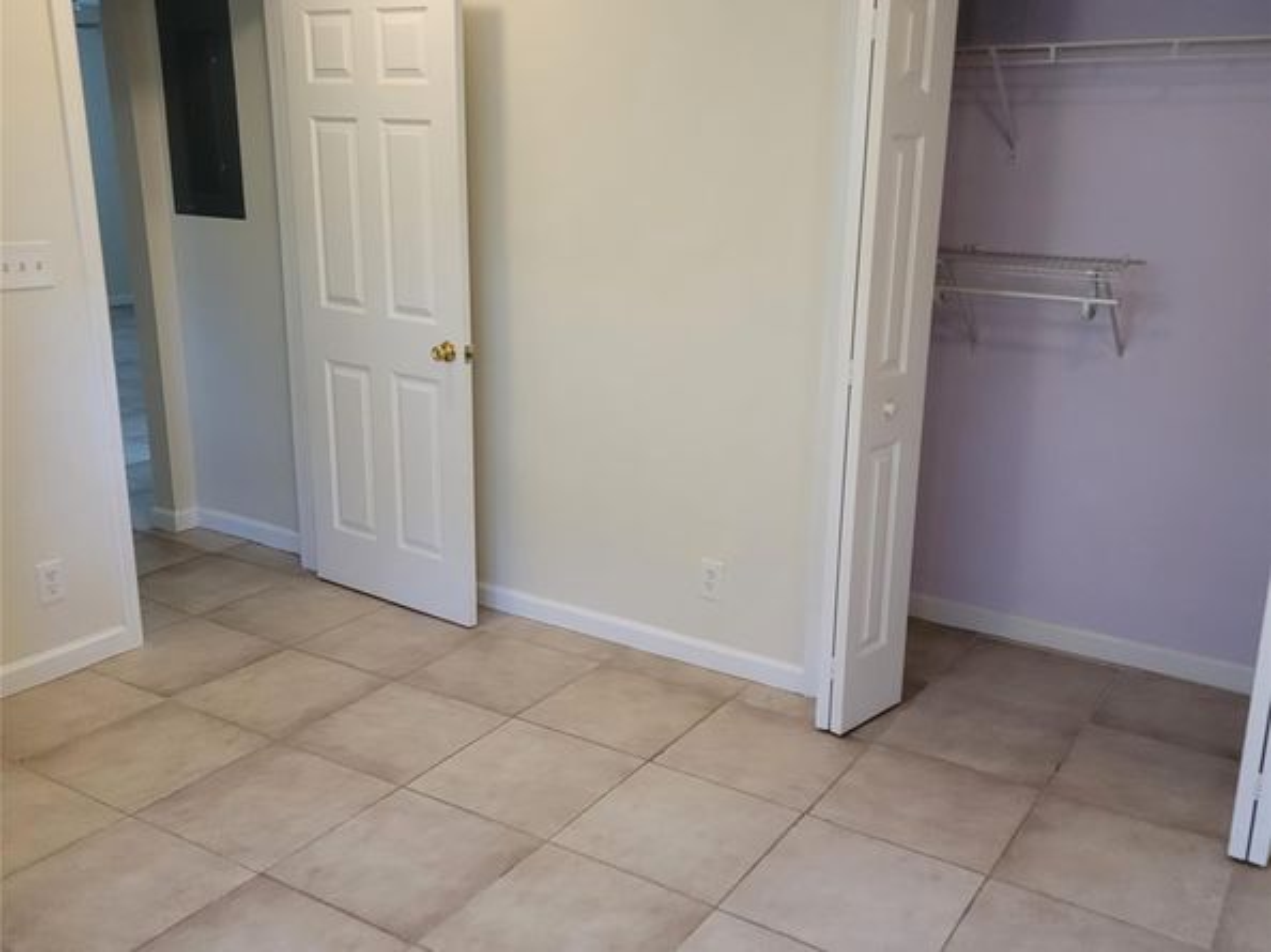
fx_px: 918
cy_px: 476
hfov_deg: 69.4
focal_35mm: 25
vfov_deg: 54.8
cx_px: 636
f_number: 1.8
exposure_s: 1/120
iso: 320
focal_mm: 7
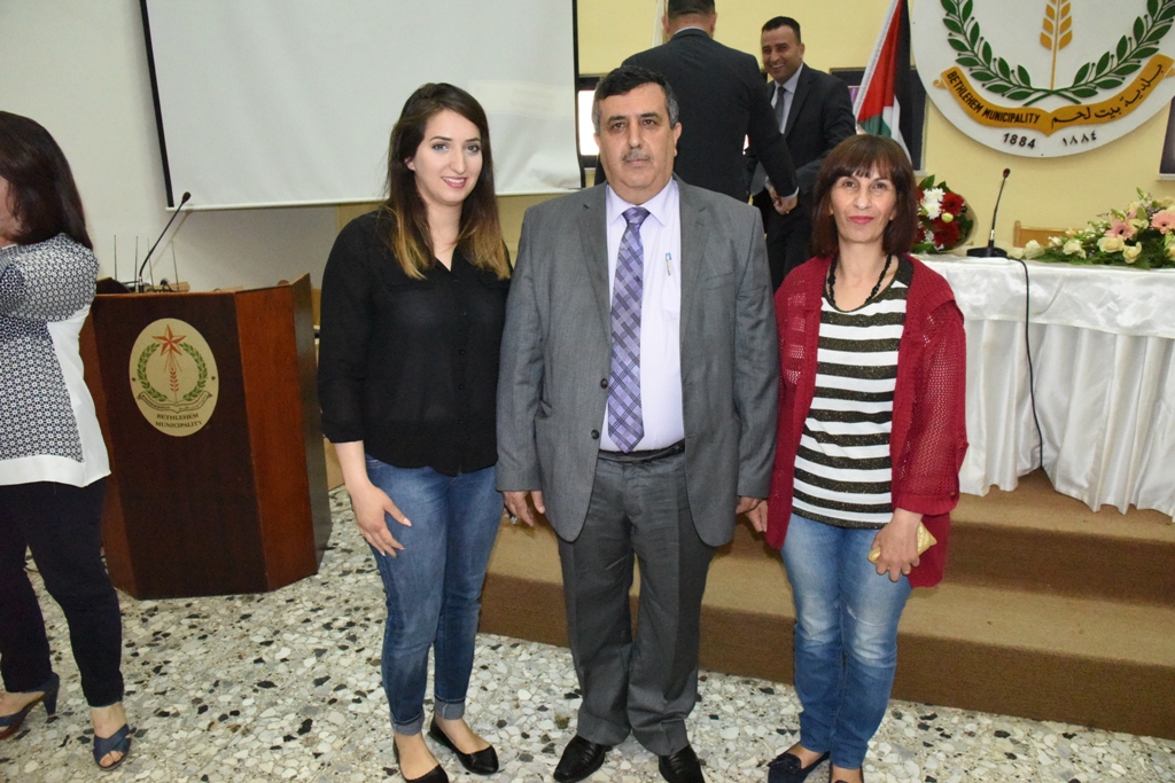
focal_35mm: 24
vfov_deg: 53.1
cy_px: 392
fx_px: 783
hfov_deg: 73.7
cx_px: 588
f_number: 11
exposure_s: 1/250
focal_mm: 24
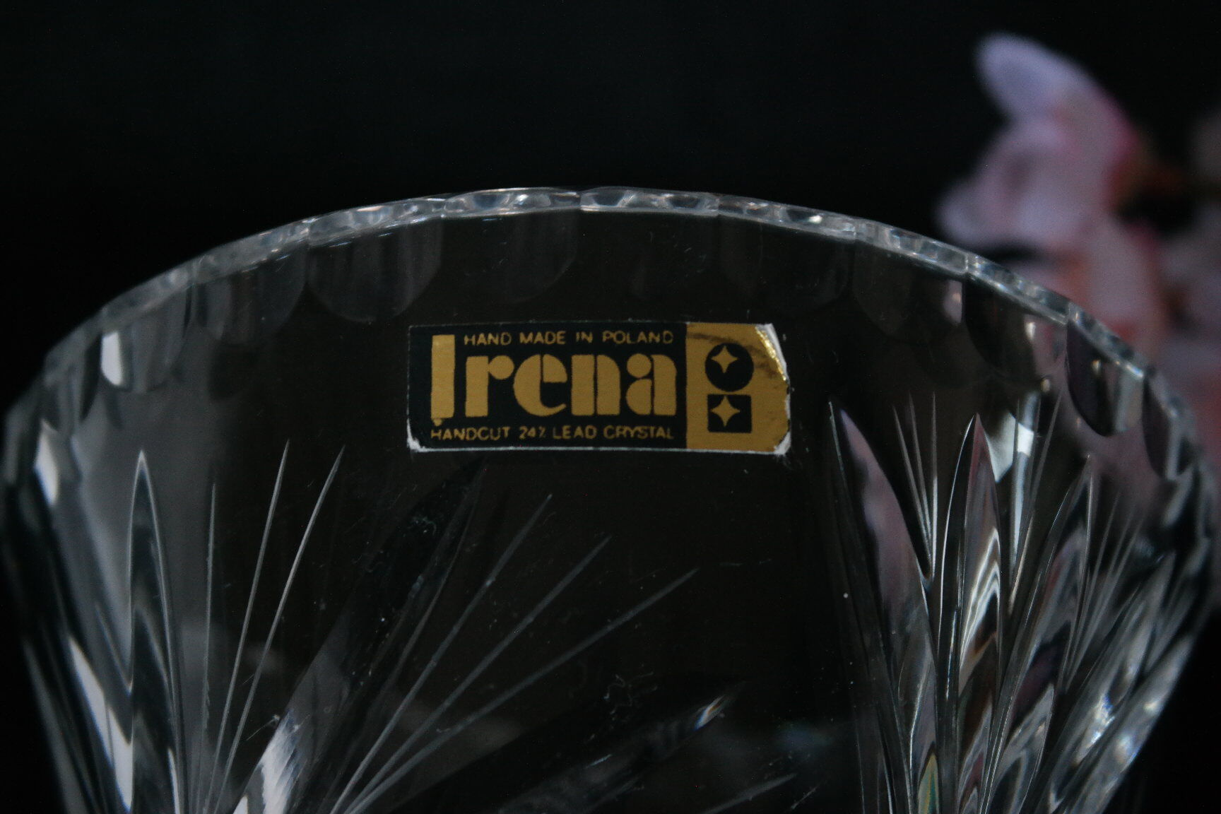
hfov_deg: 26.3
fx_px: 2611
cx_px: 610
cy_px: 407
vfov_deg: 17.7
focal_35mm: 77
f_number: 9
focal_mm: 50
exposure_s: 1/30
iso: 1600
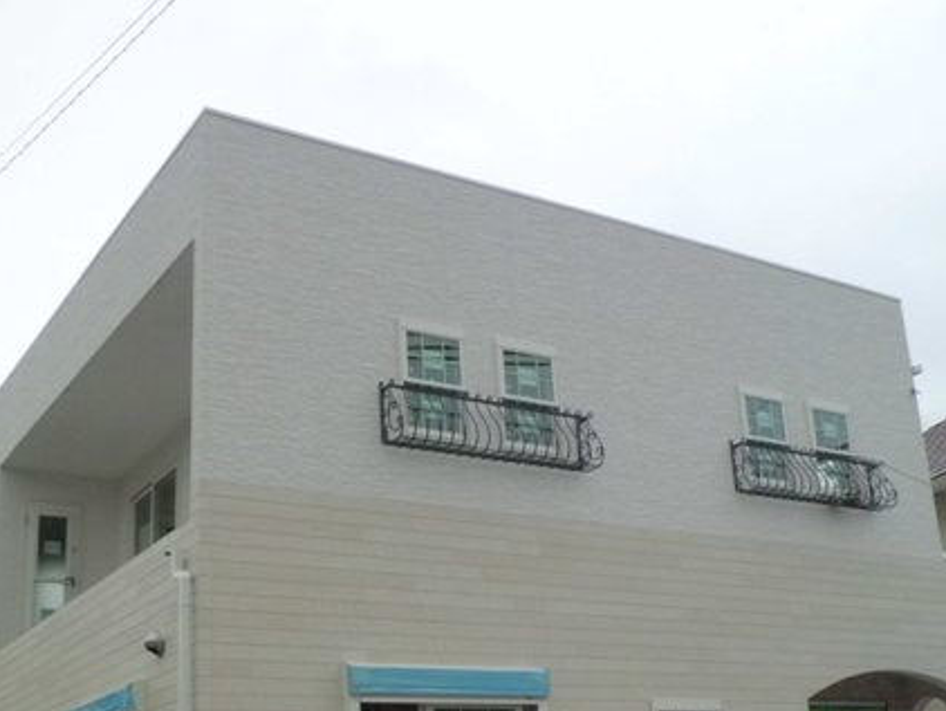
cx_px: 482
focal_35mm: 47
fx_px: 1285
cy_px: 484
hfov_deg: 40.4
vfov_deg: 30.6
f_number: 2.9
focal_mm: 5.5
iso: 200
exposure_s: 1/1000
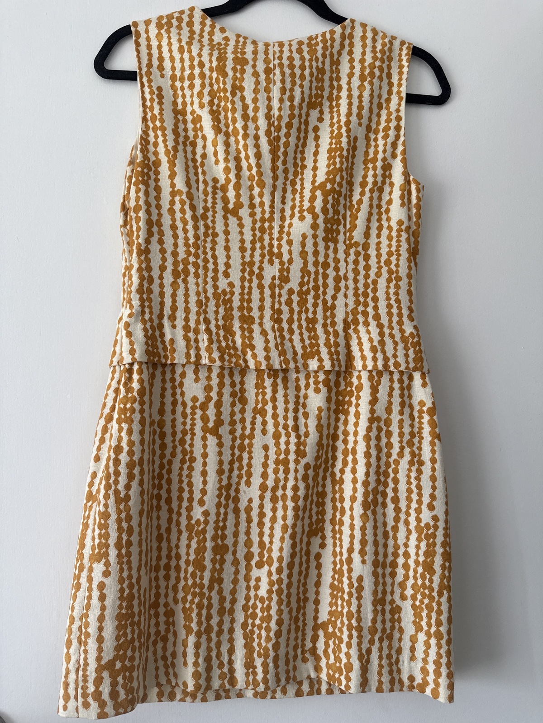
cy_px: 362
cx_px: 272
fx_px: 502
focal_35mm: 24
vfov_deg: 71.6
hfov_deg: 56.8
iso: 200
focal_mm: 6.76
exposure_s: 1/121
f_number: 1.78
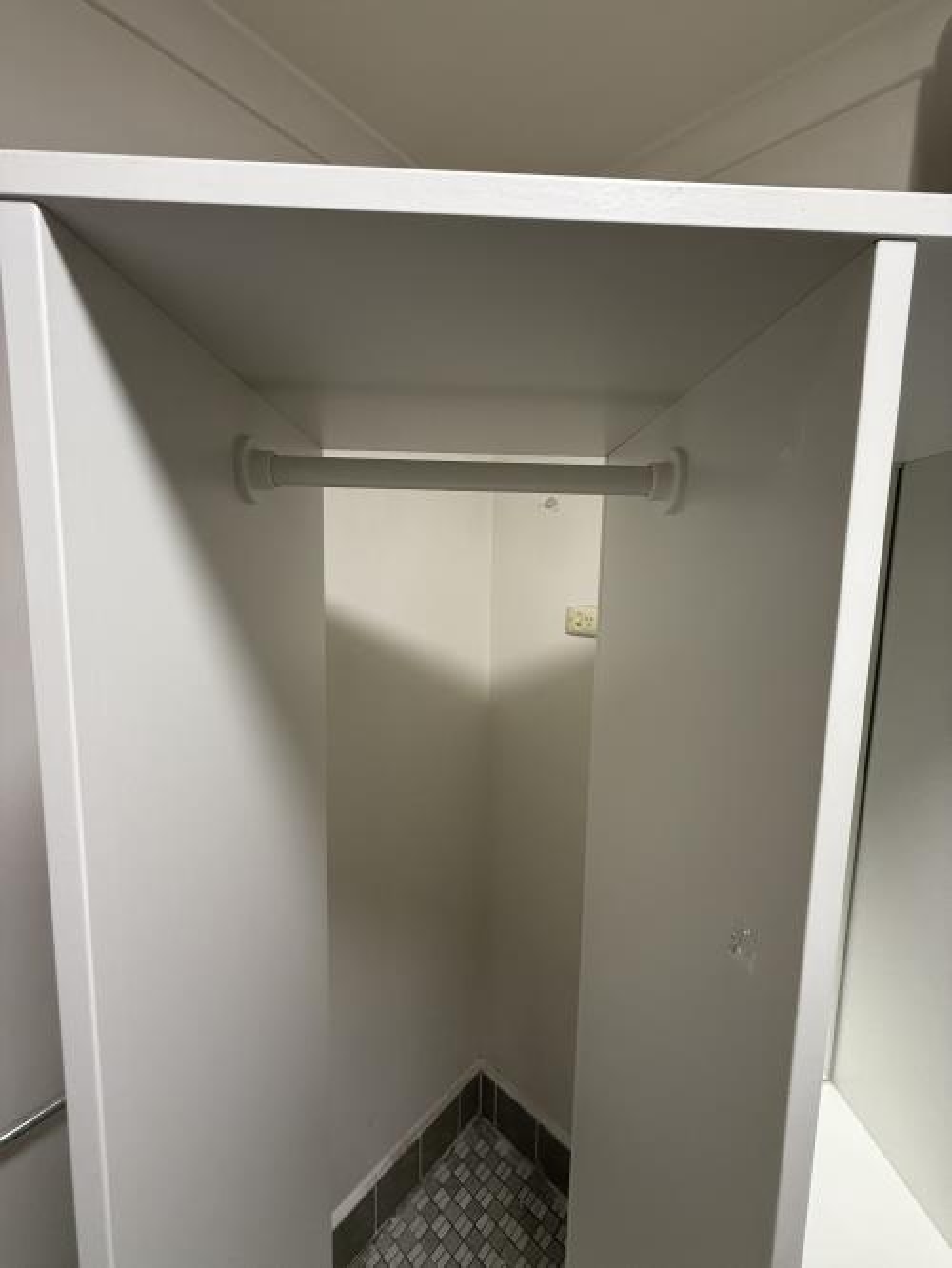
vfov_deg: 102.0
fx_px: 513
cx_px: 476
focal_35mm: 14
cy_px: 634
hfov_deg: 85.7
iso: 320
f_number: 2.2
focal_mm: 2.22
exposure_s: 1/50
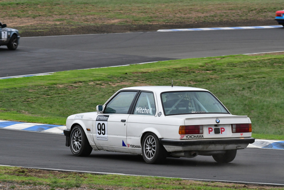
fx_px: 2367
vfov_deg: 4.6
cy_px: 95
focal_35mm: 300
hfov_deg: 6.9
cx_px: 142
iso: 2000
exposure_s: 1/640
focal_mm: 200
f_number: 10
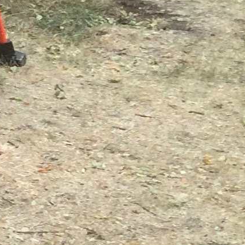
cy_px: 19
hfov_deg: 7.1
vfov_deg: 8.9
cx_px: -678
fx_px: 1569
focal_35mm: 196
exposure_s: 1/299
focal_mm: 4.15
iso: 32
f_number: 2.2
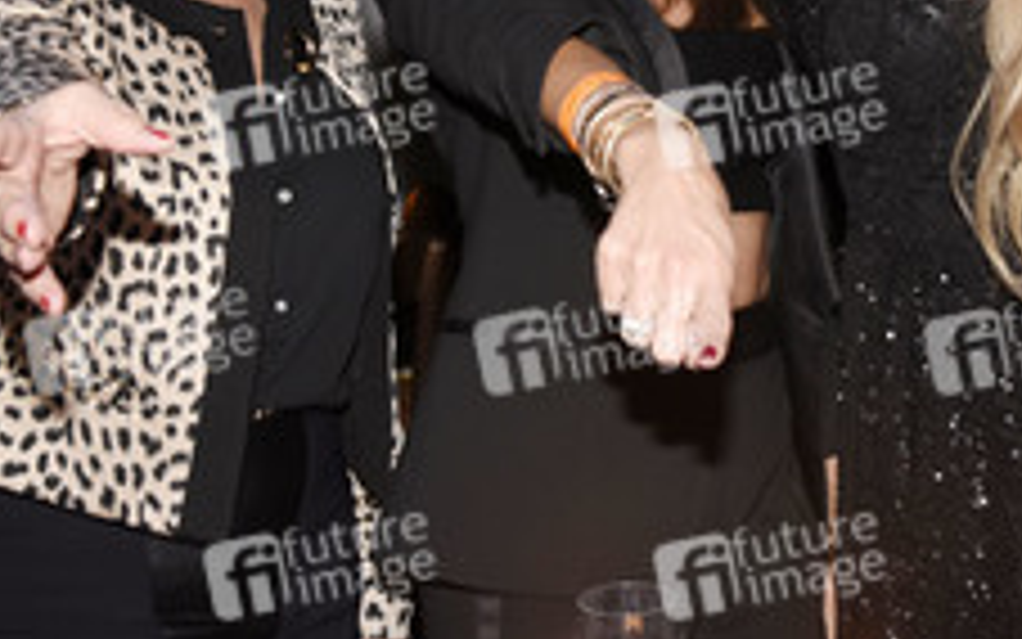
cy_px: 4
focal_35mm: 89
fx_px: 2480
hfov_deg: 23.2
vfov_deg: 14.5
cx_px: 651
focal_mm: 44
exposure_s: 1/40
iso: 1600
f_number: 6.3
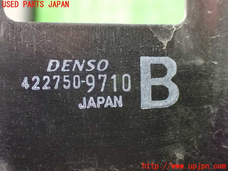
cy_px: 86
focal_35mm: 41
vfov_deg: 35.1
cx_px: 114
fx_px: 270
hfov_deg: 45.8
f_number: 2.8
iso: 1600
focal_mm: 7.31
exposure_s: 1/20
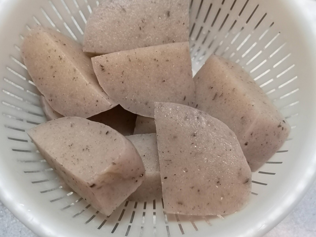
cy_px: 118
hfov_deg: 50.1
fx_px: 338
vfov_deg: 38.7
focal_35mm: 37
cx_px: 158
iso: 320
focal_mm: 3.95
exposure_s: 1/33.3
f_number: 1.8
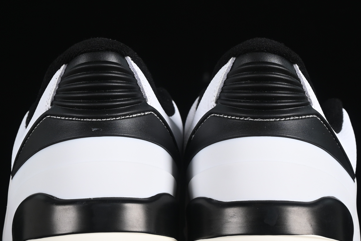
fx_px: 1705
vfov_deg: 8.1
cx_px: 188
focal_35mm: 170
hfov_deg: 12.1
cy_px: 115
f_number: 7.1
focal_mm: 50
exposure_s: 1/80
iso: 160
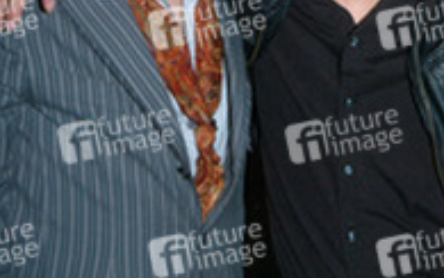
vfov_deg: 9.2
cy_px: -34
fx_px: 1707
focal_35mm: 141
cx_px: 375
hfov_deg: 14.7
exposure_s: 1/6
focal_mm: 40
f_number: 29
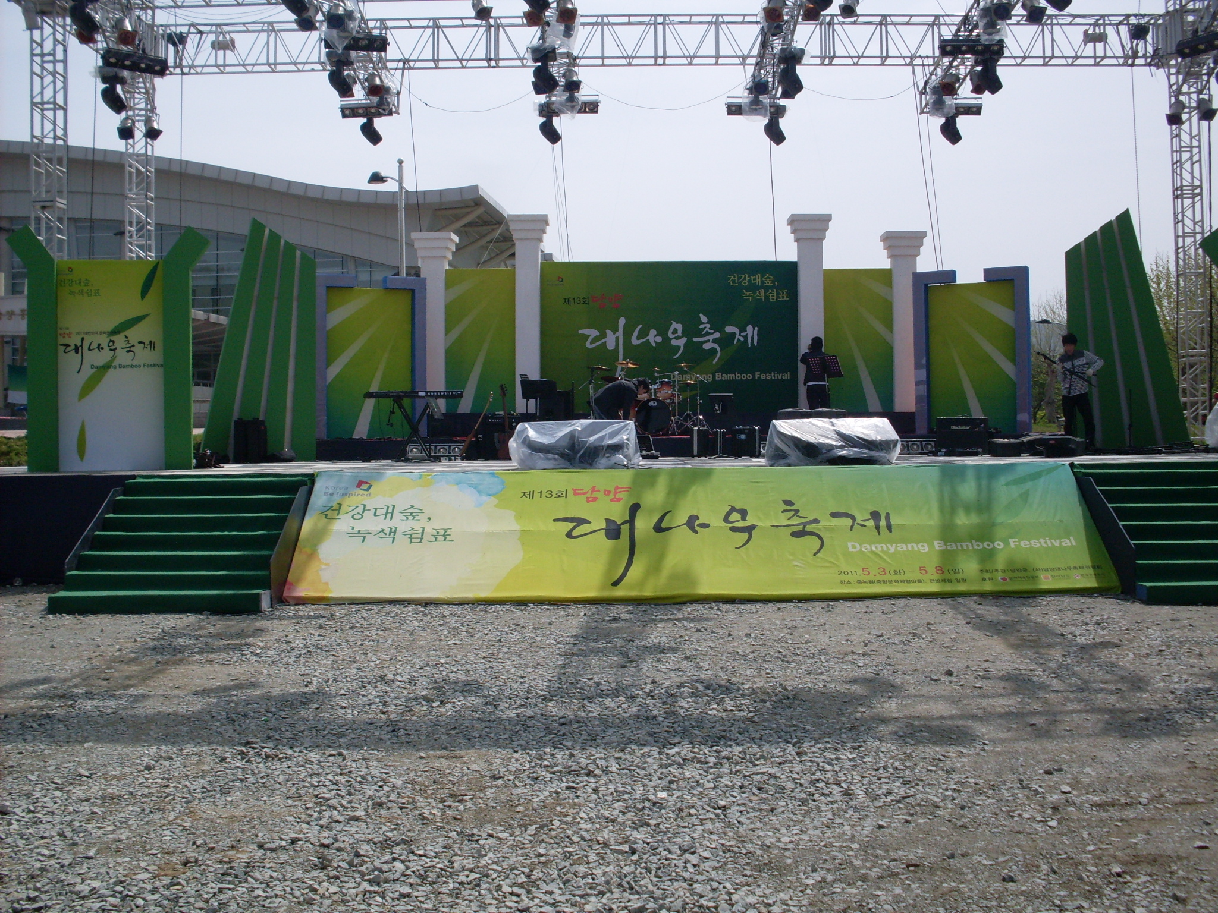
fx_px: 1337
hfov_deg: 49.0
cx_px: 609
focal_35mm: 38
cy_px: 456
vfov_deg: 37.7
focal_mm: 6.3
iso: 80
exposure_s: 1/350
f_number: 8.4
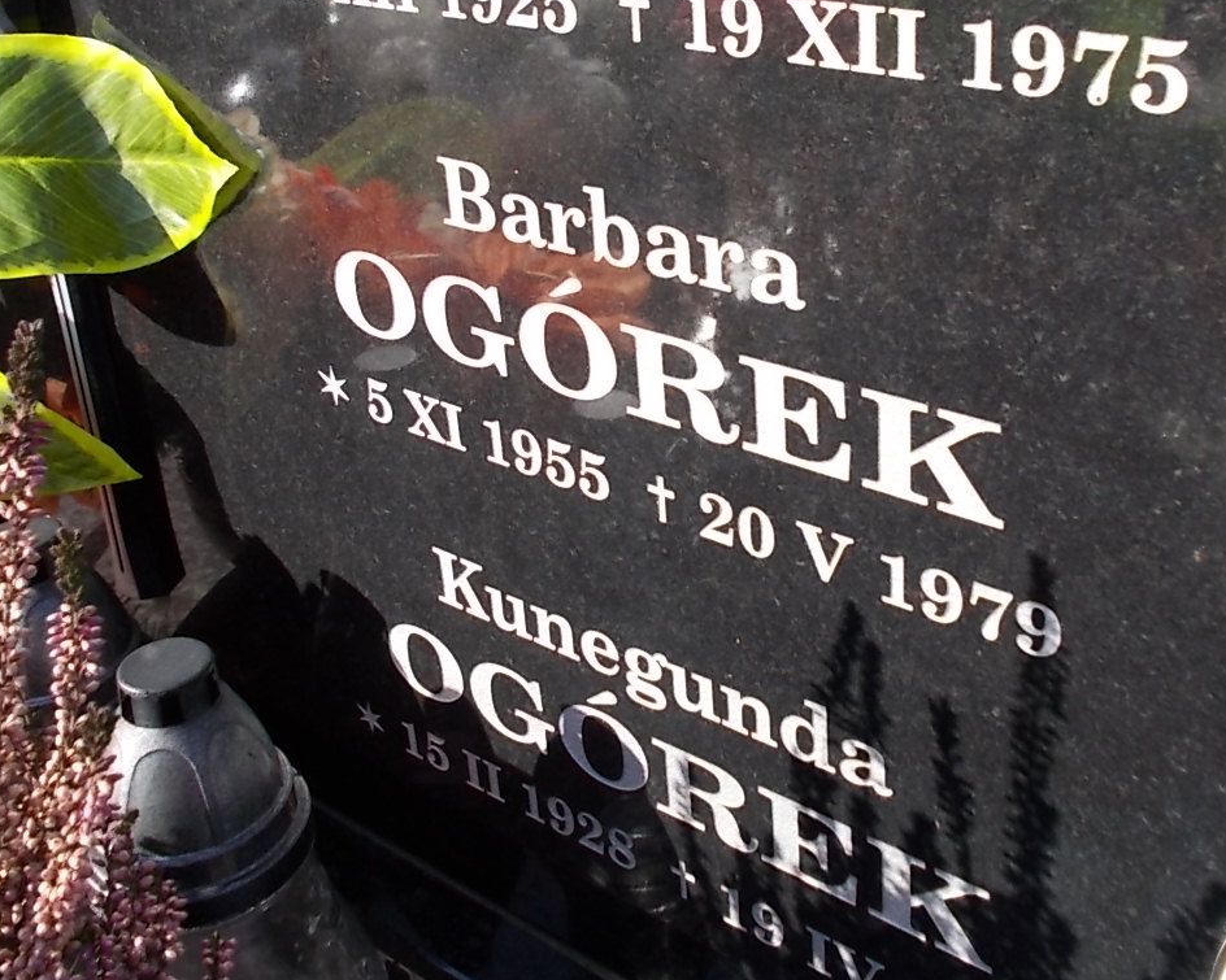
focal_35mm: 43
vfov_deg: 34.5
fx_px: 1560
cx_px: 653
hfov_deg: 42.9
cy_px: 308
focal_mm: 4.6
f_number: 3.2
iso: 80
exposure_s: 1/500
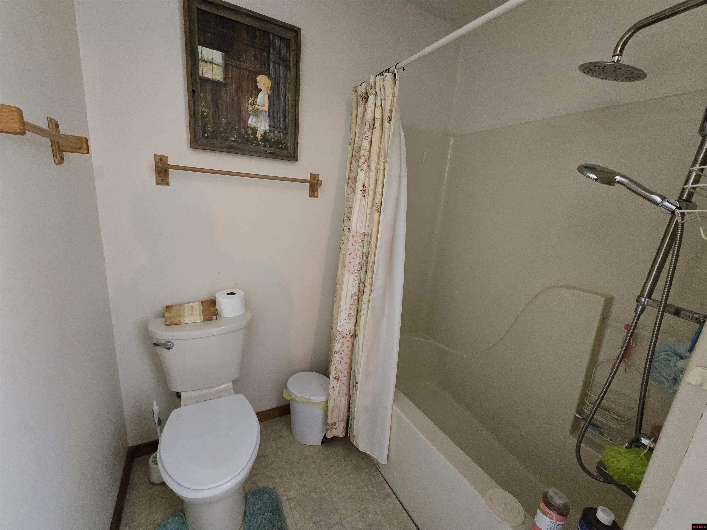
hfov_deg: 106.2
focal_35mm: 13
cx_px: 354
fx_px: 266
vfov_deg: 89.9
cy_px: 265
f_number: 2.2
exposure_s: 1/60
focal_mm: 2.2
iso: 1250
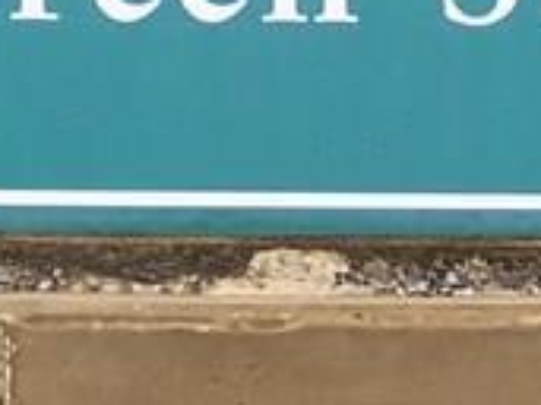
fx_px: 7028
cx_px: -247
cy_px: -247
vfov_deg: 3.3
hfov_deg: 4.4
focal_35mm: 450
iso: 80
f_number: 3.2
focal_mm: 12.4
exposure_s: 1/125
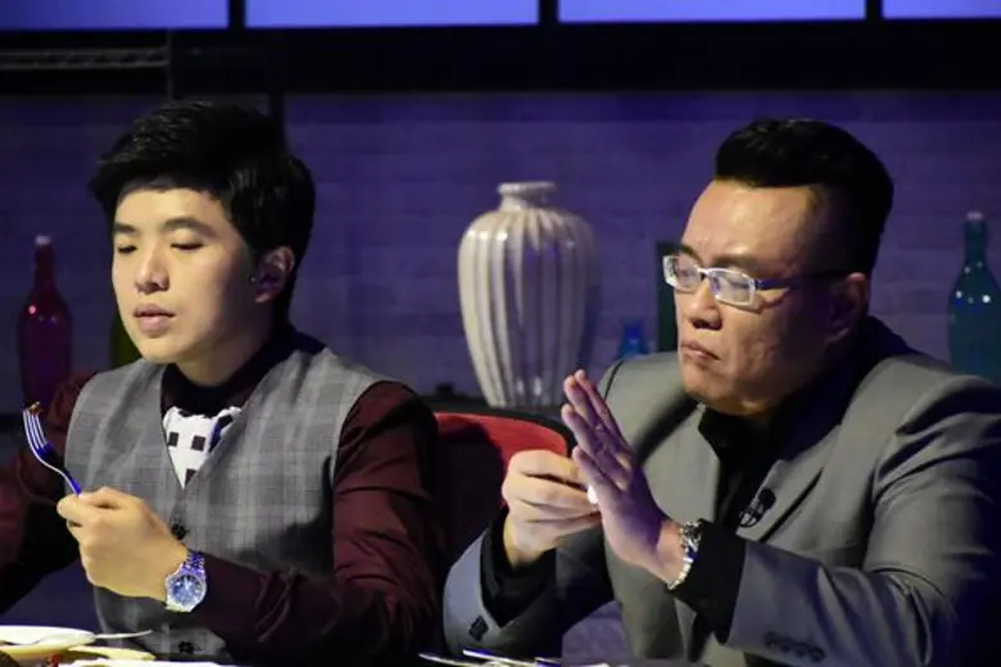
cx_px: 500
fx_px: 5839
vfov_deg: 6.5
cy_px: 334
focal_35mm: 210
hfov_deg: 9.8
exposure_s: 1/200
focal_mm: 140
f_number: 5.6
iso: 12800
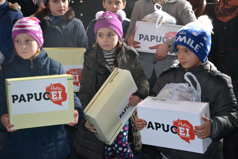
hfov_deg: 28.1
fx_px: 476
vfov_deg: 18.9
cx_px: 119
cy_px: 80
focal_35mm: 72
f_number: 5.6
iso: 2000
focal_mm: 48
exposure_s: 1/60
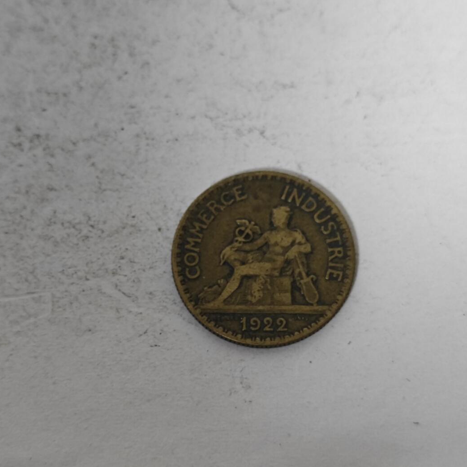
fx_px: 1358
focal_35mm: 89
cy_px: 234
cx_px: 257
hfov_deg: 19.5
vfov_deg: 19.5
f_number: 1.9
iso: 640
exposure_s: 1/40
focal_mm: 8.7
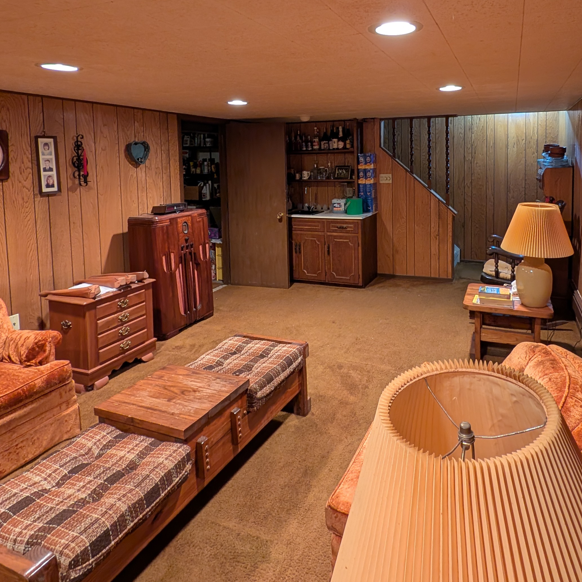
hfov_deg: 71.1
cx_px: 358
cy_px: 189
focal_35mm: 21
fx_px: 399
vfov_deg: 69.8
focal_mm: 2.23
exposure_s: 1/24
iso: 136
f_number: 1.95
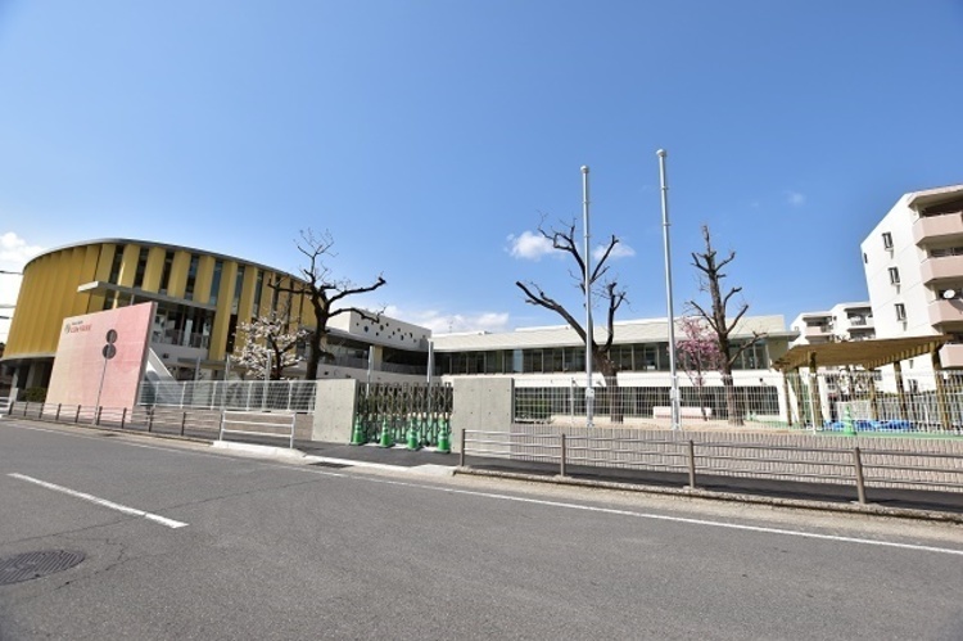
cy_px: 320
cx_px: 482
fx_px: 401
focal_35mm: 15
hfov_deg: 100.4
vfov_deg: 77.2
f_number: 5
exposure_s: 1/1600
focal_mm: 10
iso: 160
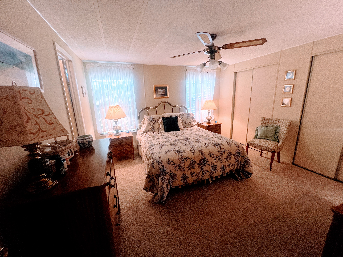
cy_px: 128
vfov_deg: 89.9
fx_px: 129
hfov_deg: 106.2
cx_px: 172
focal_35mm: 13
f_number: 1.8
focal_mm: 1.57
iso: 250
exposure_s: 1/120
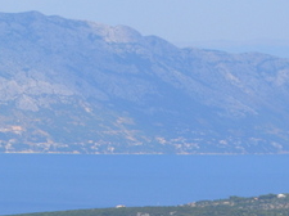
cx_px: -57
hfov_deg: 7.0
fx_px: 2357
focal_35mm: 283
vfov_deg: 5.2
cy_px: 58
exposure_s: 1/250
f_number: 8
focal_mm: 55
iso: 100
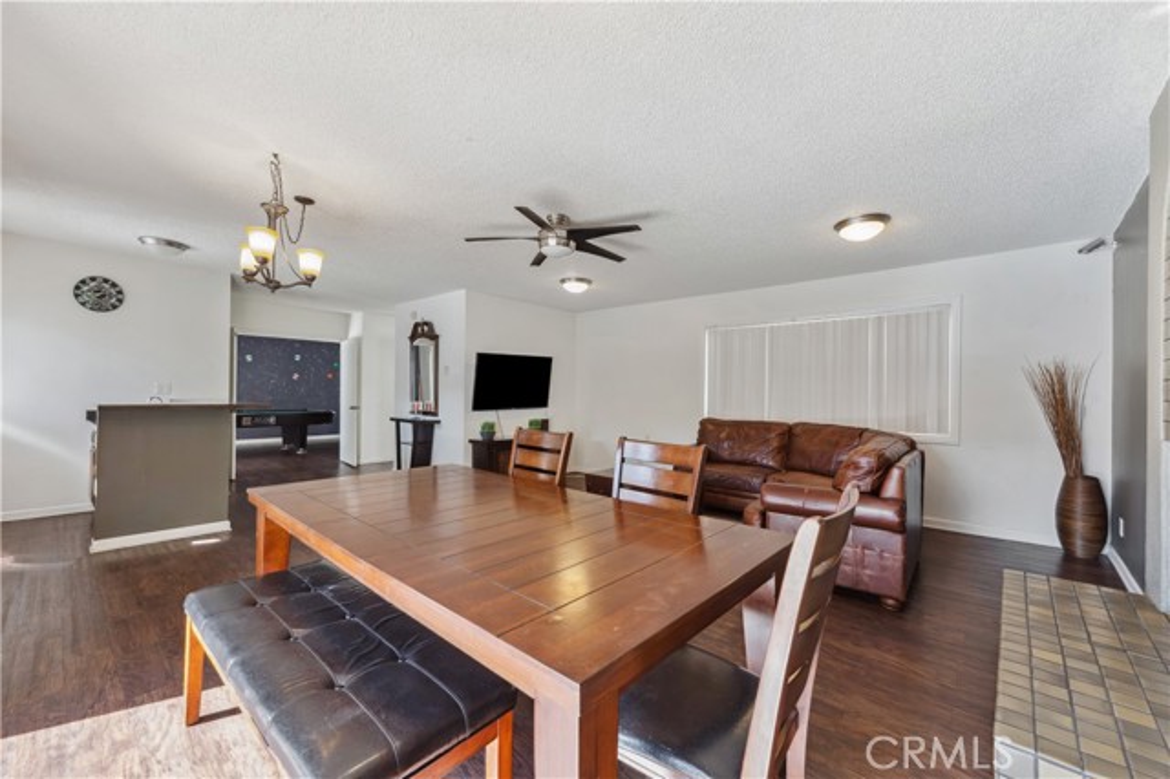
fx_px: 455
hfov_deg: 104.3
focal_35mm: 14
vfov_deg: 81.1
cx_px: 585
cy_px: 390
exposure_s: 1/25
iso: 100
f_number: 9
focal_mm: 14
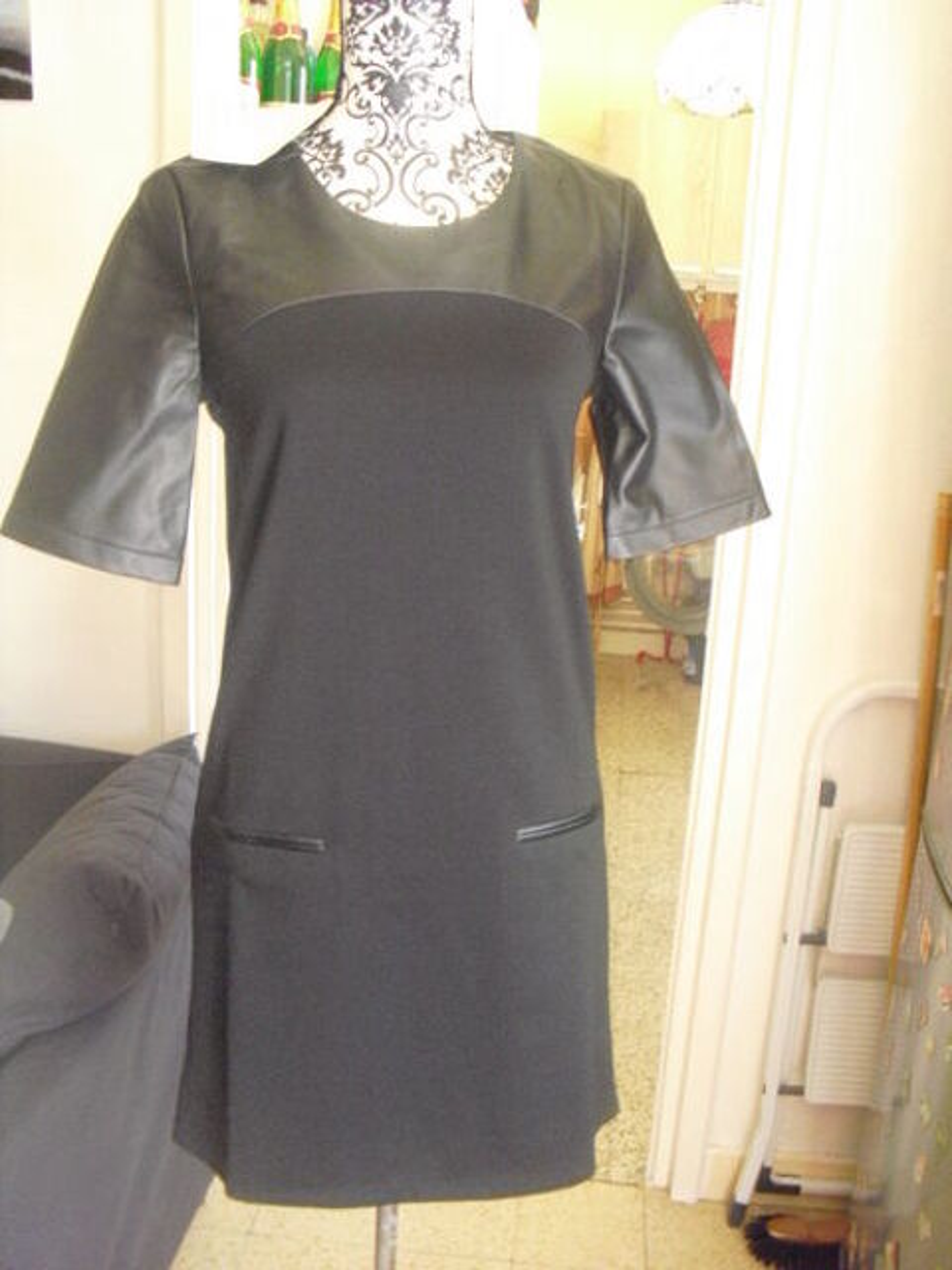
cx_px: 476
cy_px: 635
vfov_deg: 51.4
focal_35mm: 36
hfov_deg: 39.7
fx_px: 1320
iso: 800
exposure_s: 1/15
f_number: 3.1
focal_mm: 6.3
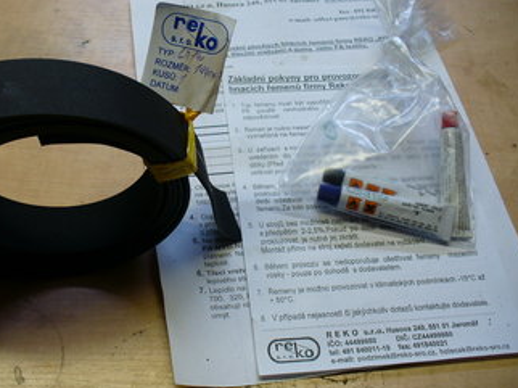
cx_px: 204
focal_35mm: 46
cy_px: 175
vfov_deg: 31.5
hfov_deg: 41.1
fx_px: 688
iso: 100
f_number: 2.8
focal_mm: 6.1
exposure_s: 1/50
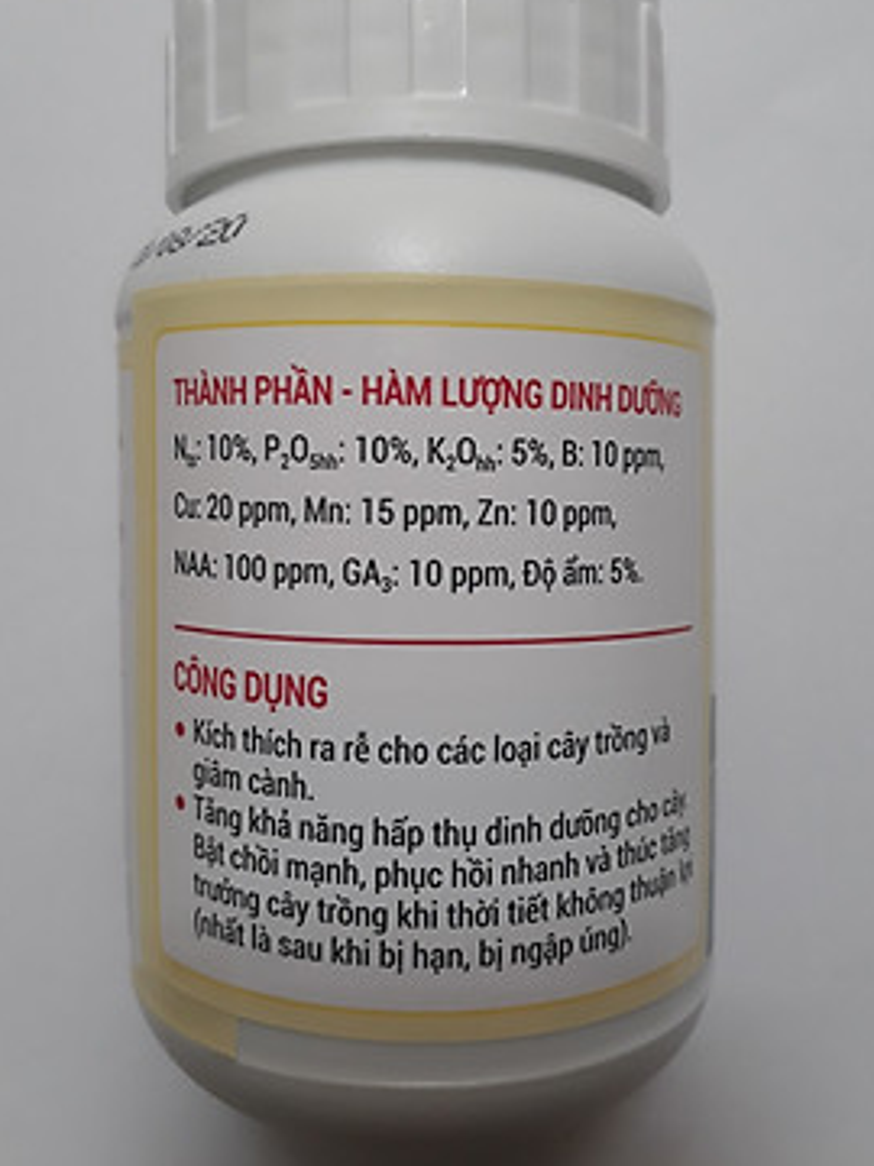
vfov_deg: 59.8
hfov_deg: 46.8
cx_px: 469
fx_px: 1010
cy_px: 521
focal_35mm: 30
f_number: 1.9
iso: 64
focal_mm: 3.6
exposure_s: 1/50
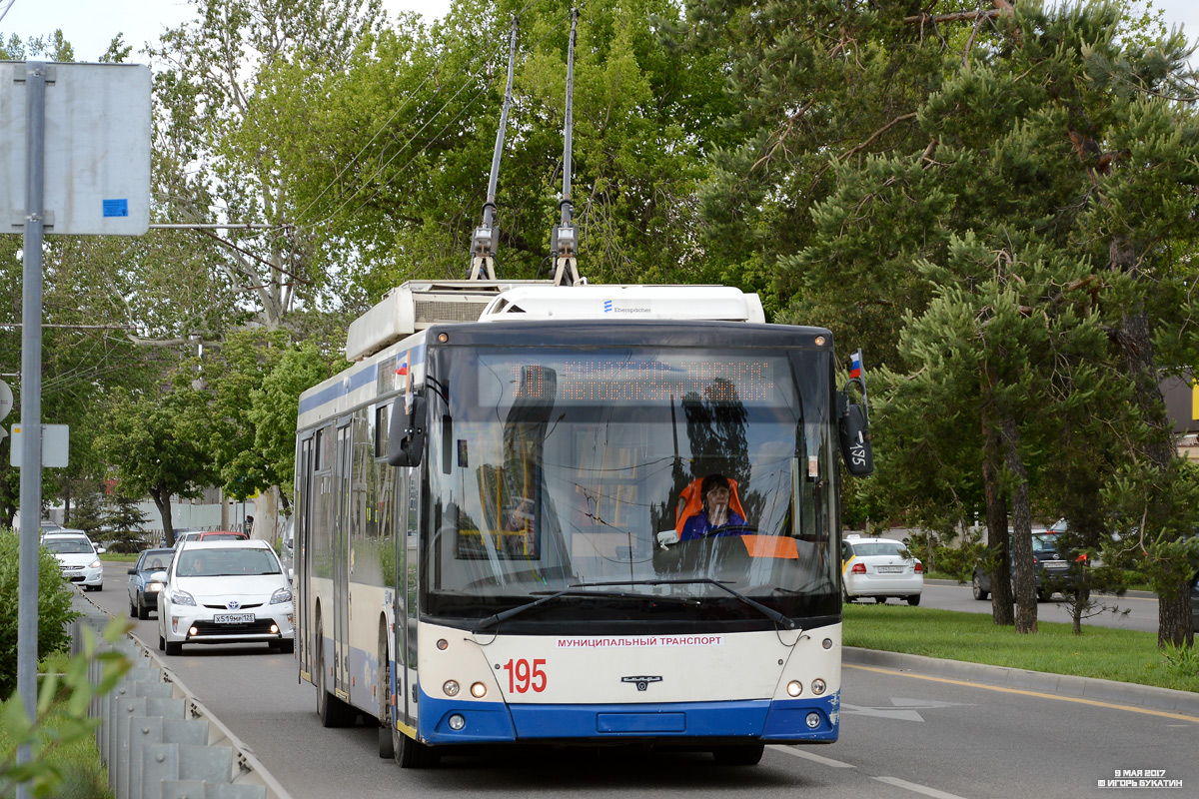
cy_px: 400
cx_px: 600
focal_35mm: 99
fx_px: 3297
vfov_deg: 13.8
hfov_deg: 20.6
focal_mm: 66
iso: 200
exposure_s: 1/250
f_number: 5.6
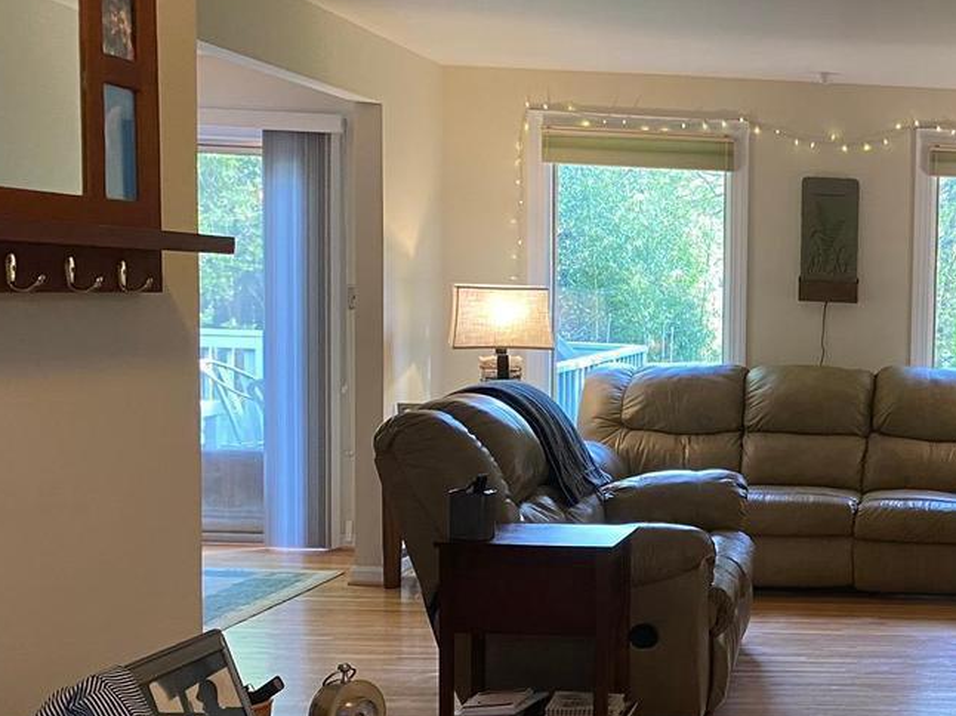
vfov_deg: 25.1
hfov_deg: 30.2
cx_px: 1023
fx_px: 1601
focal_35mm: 58
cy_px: 467
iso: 160
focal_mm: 4.25
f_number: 1.8
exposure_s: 1/60
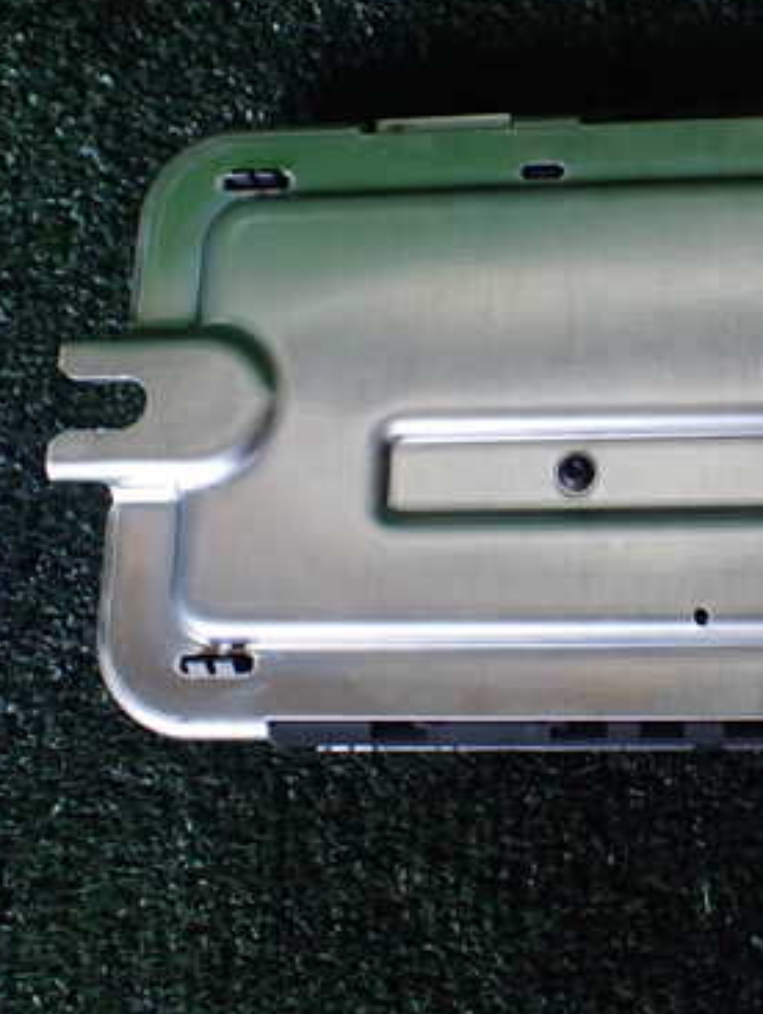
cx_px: 663
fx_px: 1438
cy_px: 425
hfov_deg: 28.7
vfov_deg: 38.8
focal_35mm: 49
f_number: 2.3
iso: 500
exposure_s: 1/125
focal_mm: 5.4
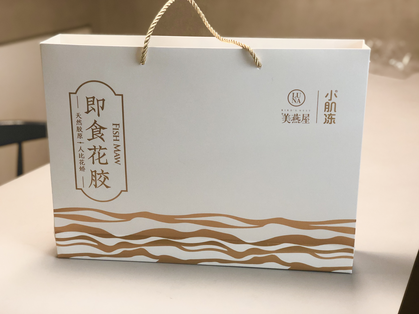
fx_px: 629
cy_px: 157
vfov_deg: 28.0
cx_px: 210
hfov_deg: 36.8
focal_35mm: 52
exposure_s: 1/33
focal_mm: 6
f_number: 2.4
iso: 125
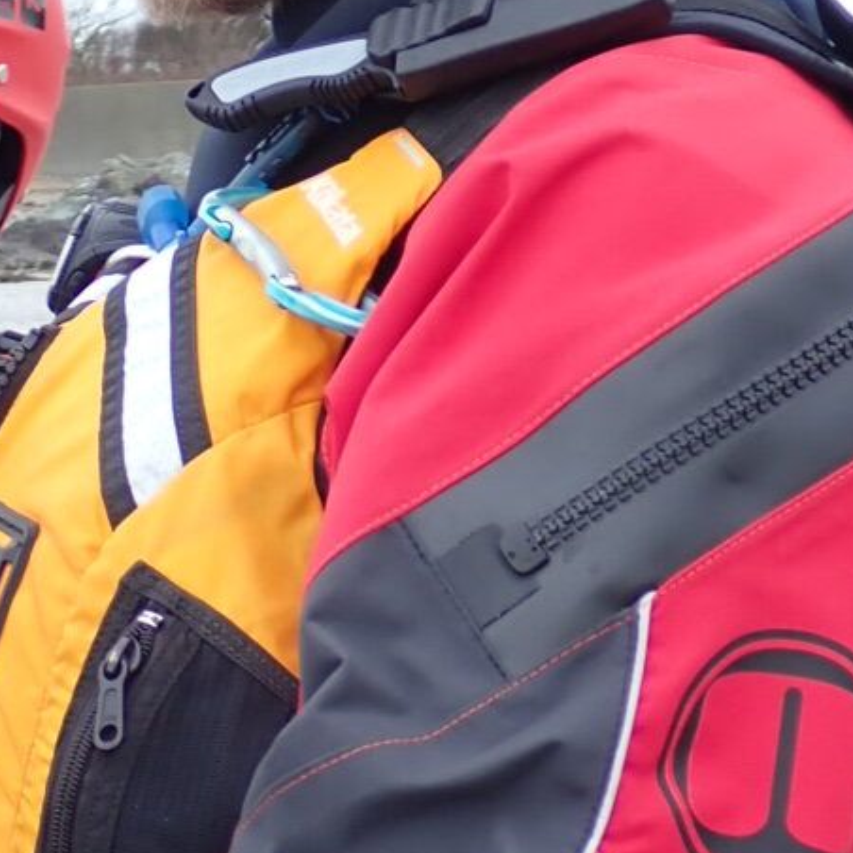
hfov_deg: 11.8
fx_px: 4098
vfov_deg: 11.9
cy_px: 594
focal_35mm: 147
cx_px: 62
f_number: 3.1
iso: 100
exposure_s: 1/160
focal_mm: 8.4
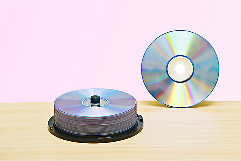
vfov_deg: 8.7
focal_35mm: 158
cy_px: 80
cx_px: 120
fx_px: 1055
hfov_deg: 13.0
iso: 200
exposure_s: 1/80
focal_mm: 105
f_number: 9
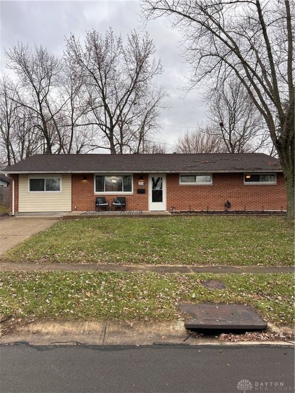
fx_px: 296
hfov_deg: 53.0
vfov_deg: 67.3
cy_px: 196
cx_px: 148
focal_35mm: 26
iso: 50
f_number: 1.5
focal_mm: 5.7
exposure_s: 1/581
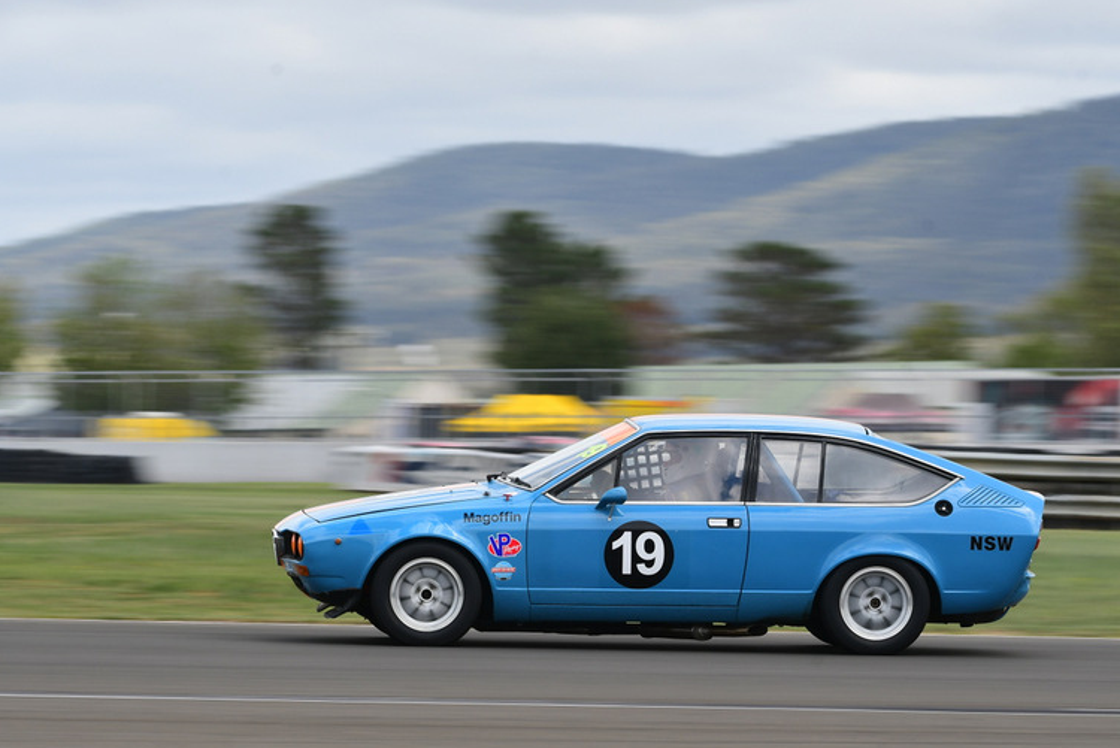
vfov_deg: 4.3
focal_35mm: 320
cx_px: 596
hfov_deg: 6.4
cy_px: 391
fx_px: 9961
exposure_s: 1/160
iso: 125
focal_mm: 200
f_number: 10
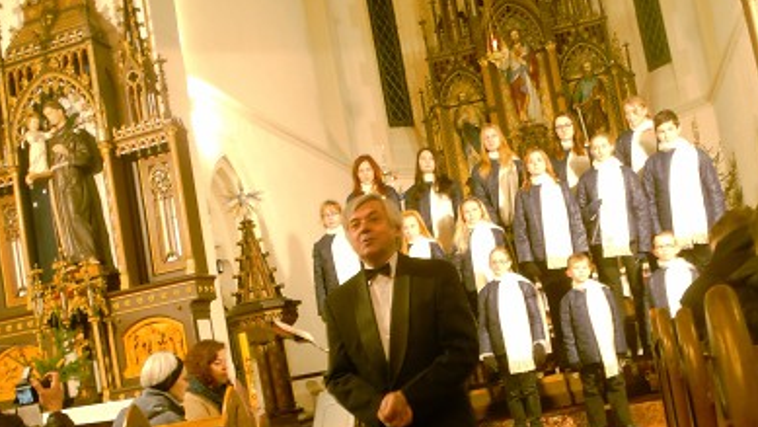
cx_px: 386
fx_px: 744
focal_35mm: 37
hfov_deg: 54.0
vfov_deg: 32.0
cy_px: 179
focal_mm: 5.93
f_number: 3.6
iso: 125
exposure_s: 1/4
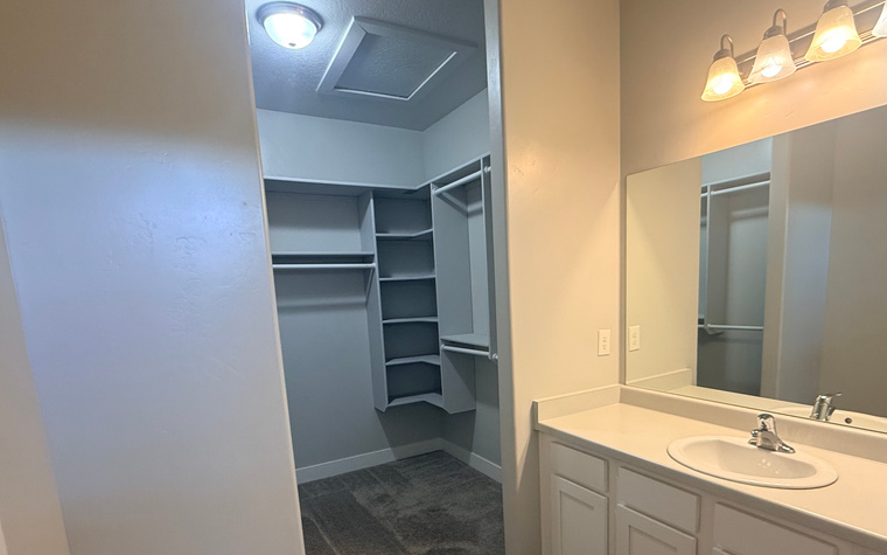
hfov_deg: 84.9
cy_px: 365
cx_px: 476
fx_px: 483
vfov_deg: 58.5
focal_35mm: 20
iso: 160
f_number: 2.2
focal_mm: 2.22
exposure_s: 1/60
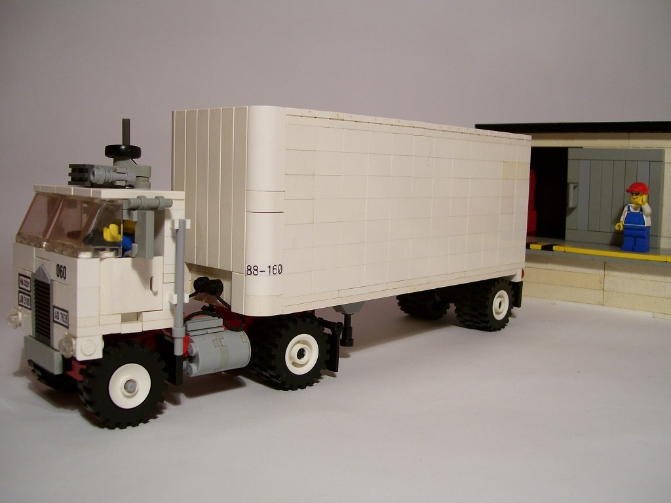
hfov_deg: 50.1
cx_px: 336
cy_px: 252
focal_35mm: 37
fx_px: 717
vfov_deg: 38.7
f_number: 2.7
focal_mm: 6
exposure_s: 1/30
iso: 80
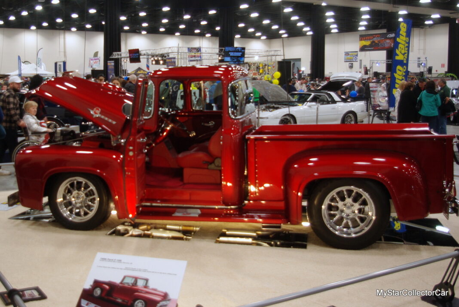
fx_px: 434
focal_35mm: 34
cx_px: 230
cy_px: 154
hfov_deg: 55.8
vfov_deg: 38.9
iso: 200
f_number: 4
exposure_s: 1/30
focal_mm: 23
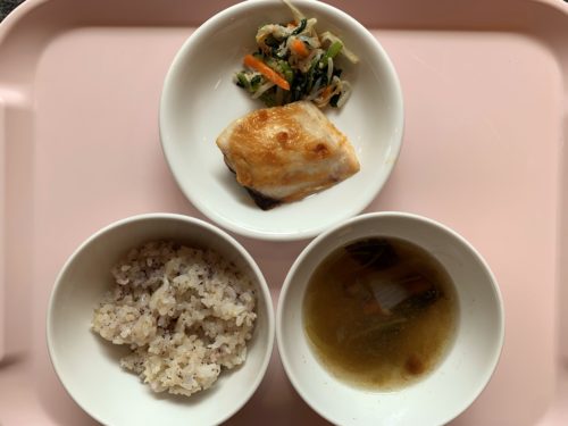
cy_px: 213
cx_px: 284
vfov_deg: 53.1
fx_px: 427
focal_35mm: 26
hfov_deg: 67.3
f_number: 1.8
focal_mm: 4.25
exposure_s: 1/93
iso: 25
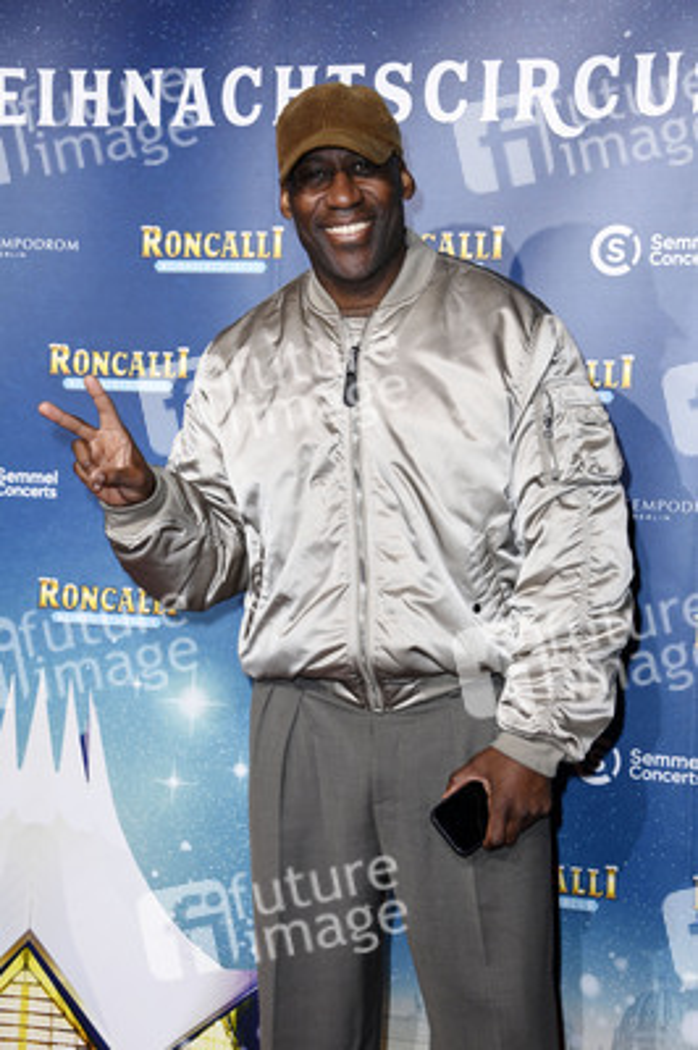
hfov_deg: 20.9
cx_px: 349
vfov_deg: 31.0
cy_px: 525
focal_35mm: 65
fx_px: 1894
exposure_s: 1/250
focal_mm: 65
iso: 1250
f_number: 5.6
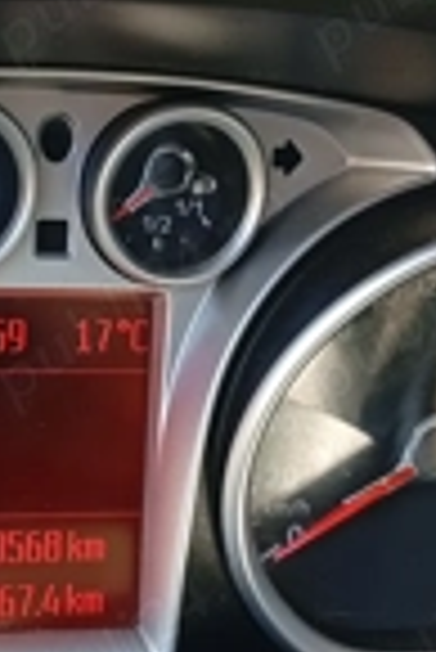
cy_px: 364
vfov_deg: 26.3
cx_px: -18
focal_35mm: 77
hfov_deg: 17.3
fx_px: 1395
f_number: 1.8
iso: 216
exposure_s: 1/50
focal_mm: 3.98
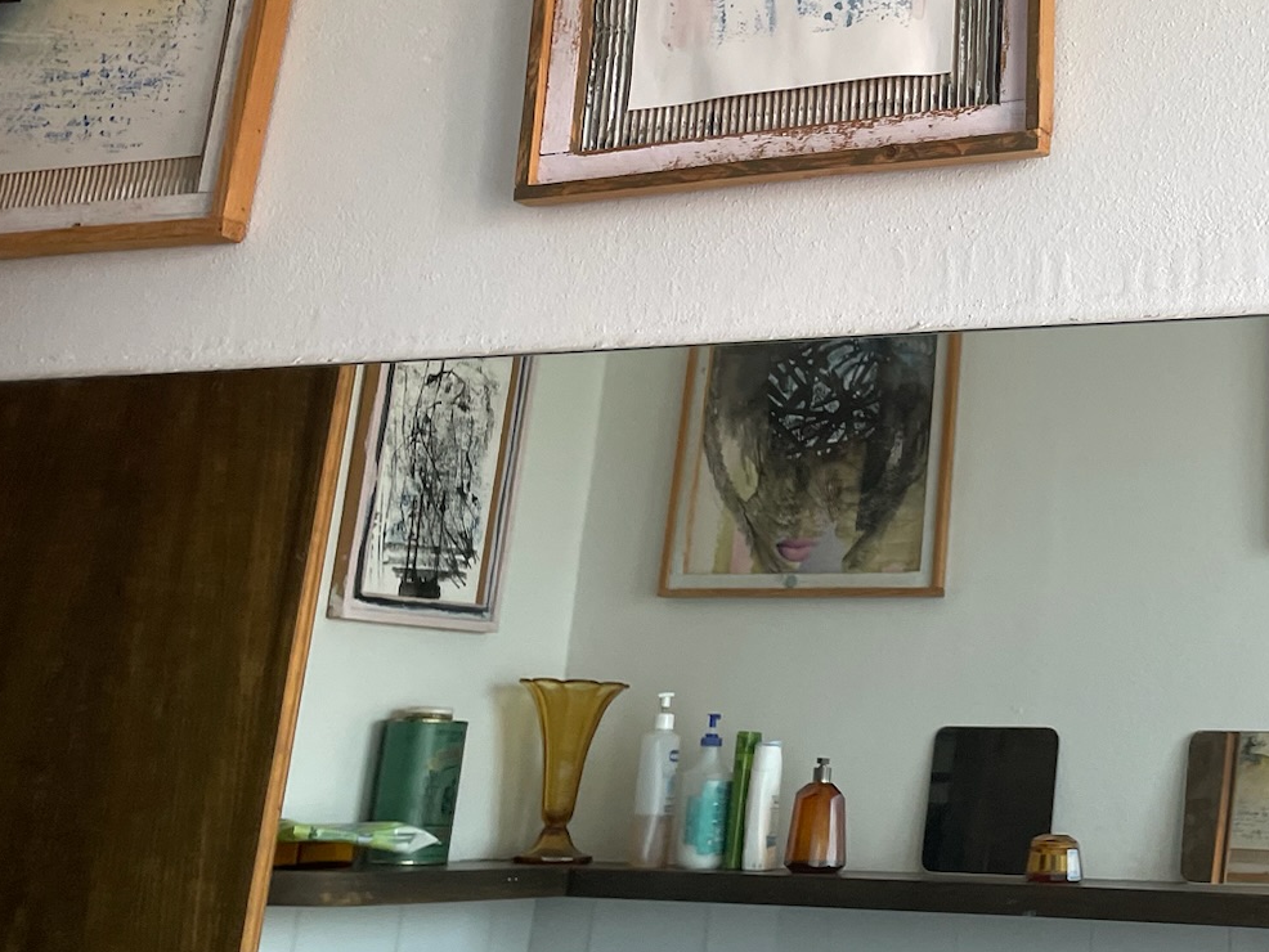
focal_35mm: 54
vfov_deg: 26.3
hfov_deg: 33.7
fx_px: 1980
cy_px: 120
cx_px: 1139
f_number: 1.6
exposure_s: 1/109
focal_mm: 4.2
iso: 125
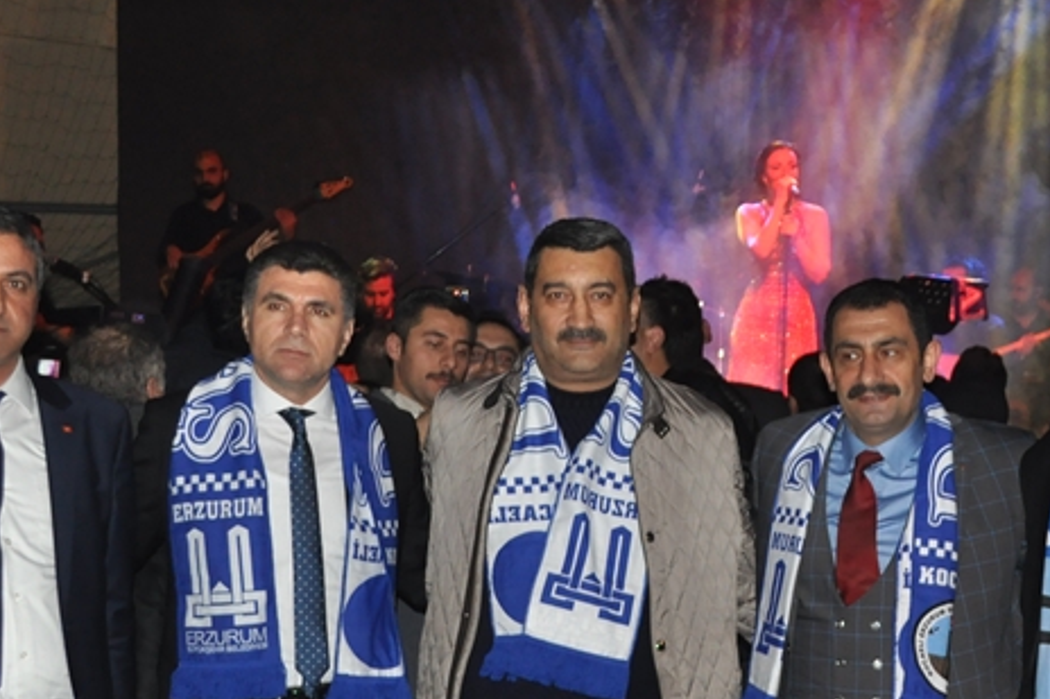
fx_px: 2449
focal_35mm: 84
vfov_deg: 15.9
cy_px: 713
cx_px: 720
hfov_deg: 24.1
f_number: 4.2
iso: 800
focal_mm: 26
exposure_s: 1/60
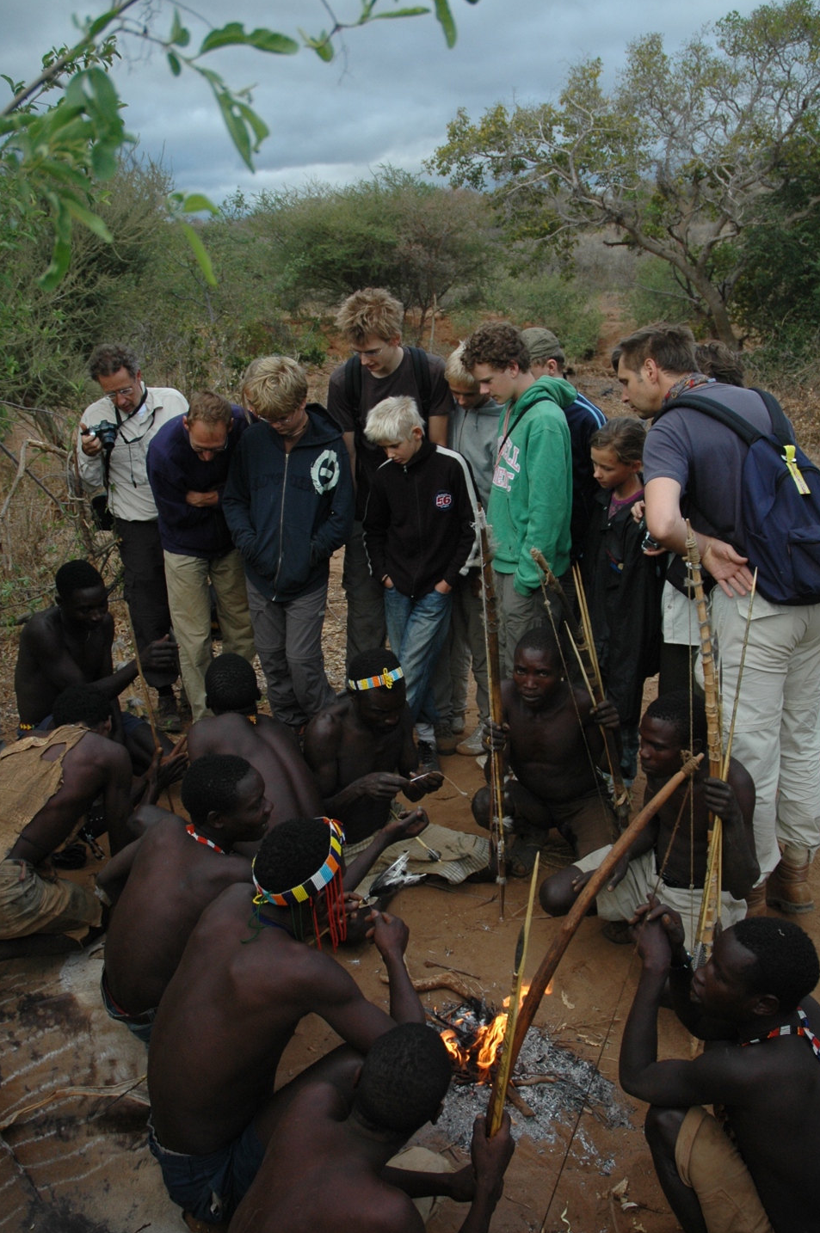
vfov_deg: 63.7
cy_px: 645
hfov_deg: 44.9
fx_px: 993
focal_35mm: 29
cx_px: 430
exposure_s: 1/500
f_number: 3.5
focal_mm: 18
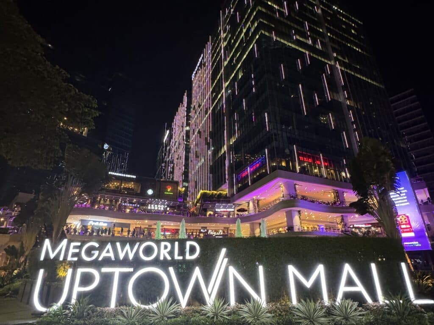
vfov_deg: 85.7
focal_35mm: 14
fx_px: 176
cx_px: 217
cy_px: 162
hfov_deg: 102.1
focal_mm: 2.22
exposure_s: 1/60
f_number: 2.2
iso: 1000
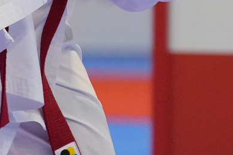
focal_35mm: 862
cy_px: -131
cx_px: -130
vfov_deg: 1.6
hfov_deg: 2.4
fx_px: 5576
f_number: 2.8
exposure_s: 1/1000
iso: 3200
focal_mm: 133
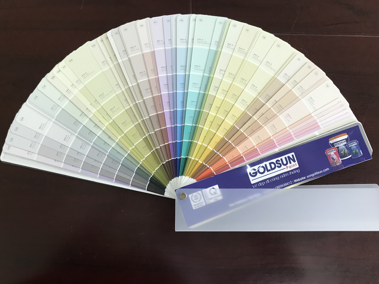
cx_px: 190
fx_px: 307
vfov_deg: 49.7
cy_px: 142
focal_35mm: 28
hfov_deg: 63.4
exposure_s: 1/17
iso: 40
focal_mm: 3.99
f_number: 1.8
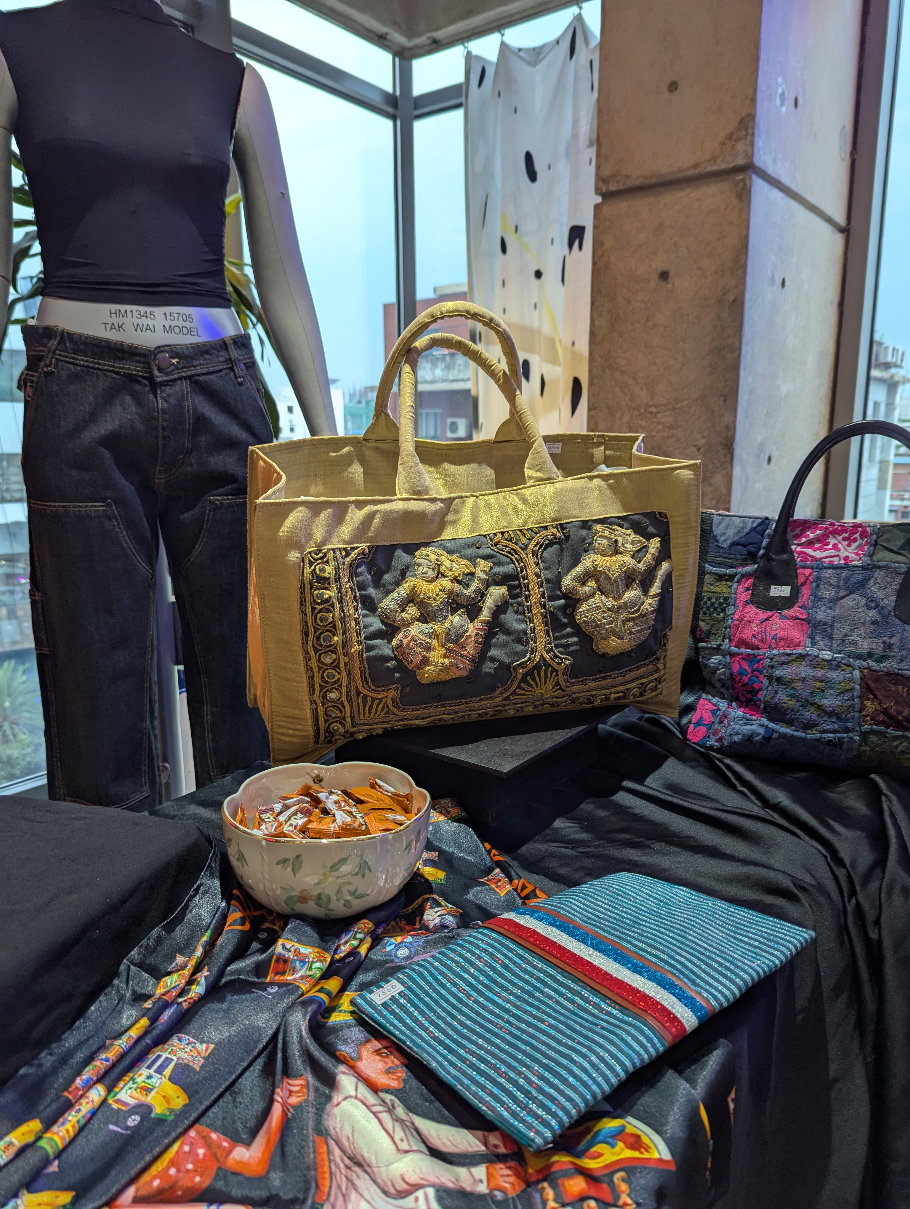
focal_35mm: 24
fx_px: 839
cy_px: 604
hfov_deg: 56.9
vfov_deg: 71.5
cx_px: 455
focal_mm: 6.81
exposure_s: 1/50
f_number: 1.85
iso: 96
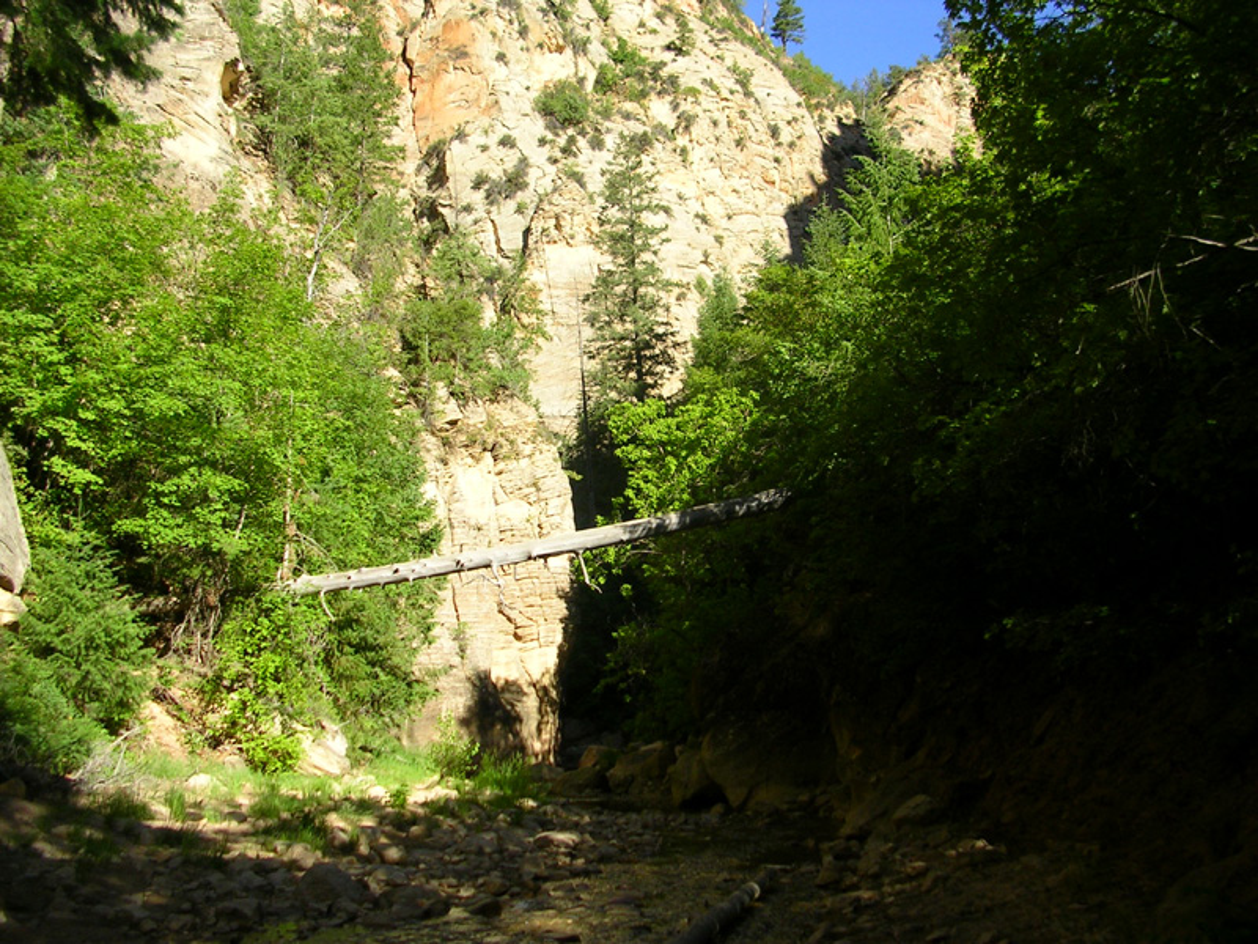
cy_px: 472
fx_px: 1381
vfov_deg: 37.7
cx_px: 629
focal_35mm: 38
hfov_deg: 49.0
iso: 50
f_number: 2.8
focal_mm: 5.8
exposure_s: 1/533
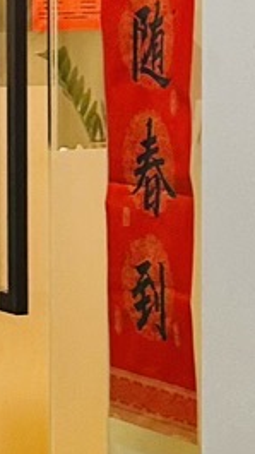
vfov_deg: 10.9
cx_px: 233
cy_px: 185
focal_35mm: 197
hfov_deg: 6.1
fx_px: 2369
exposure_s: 1/50
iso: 125
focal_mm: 6.86
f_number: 1.78
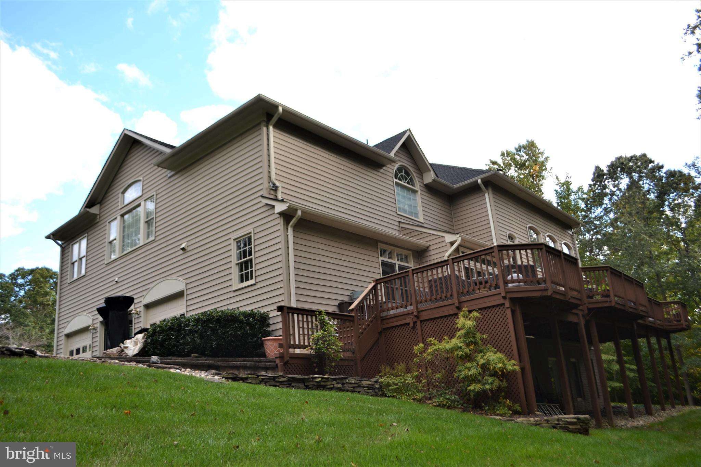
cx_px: 350
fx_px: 526
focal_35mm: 27
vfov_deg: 47.9
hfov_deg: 67.4
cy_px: 234
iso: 100
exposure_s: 1/160
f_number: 4
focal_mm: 18
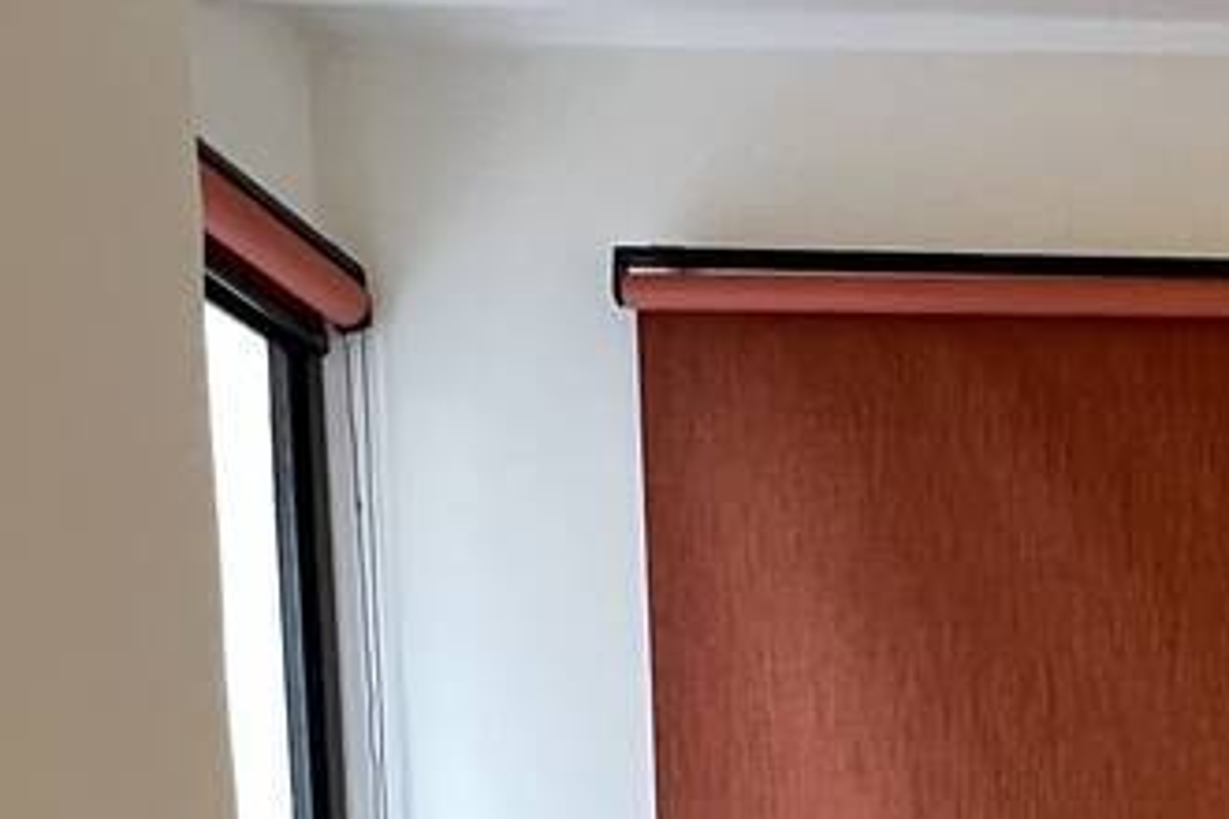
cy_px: 1292
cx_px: 1549
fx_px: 2014
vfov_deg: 19.5
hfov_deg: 28.5
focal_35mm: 59
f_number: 1.8
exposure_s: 1/60
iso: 500
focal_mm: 1.57
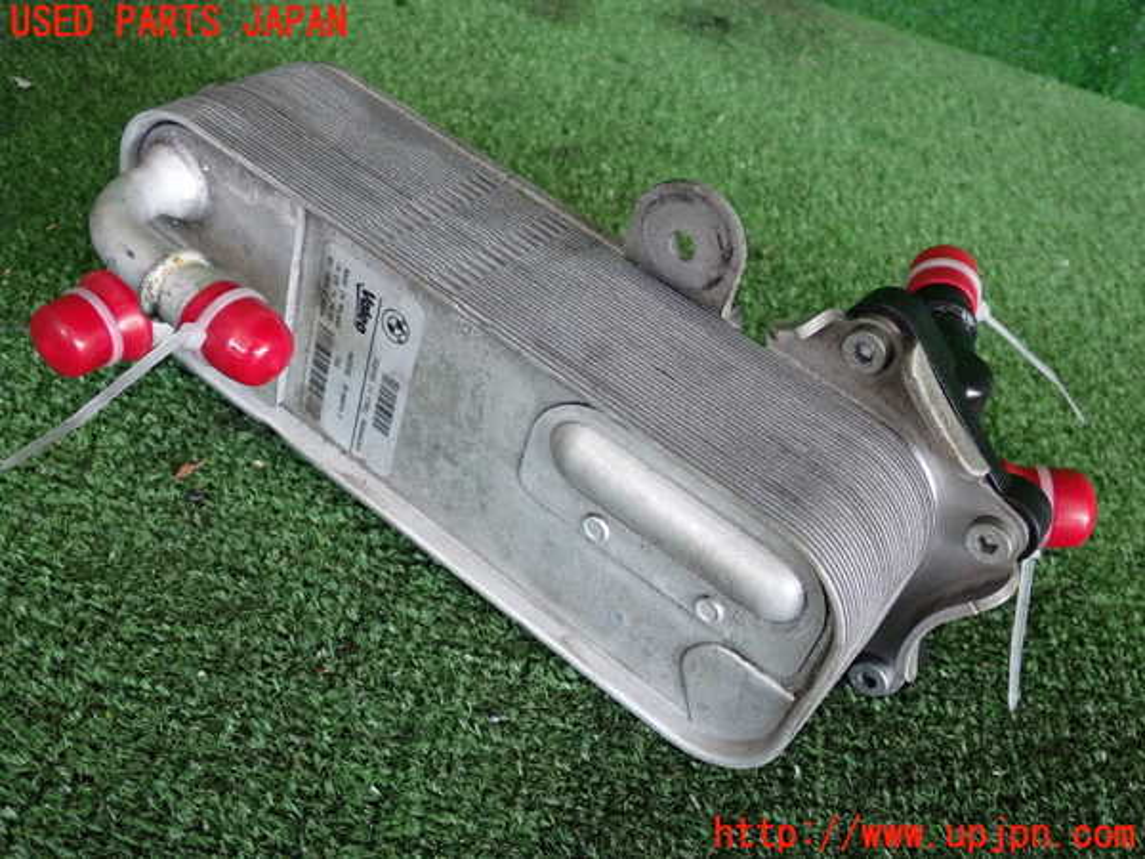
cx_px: 572
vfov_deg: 37.7
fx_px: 1257
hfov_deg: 49.0
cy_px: 430
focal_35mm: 38
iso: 640
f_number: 2.7
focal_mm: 6.83
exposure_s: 1/125
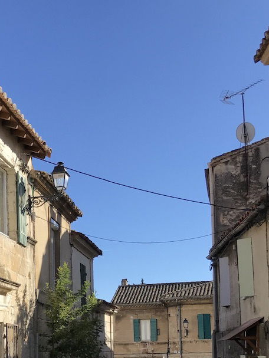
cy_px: 321
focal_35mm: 59
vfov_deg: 31.2
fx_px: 611
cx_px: 52
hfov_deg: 24.4
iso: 20
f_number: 1.8
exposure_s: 1/1808
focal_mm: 3.99
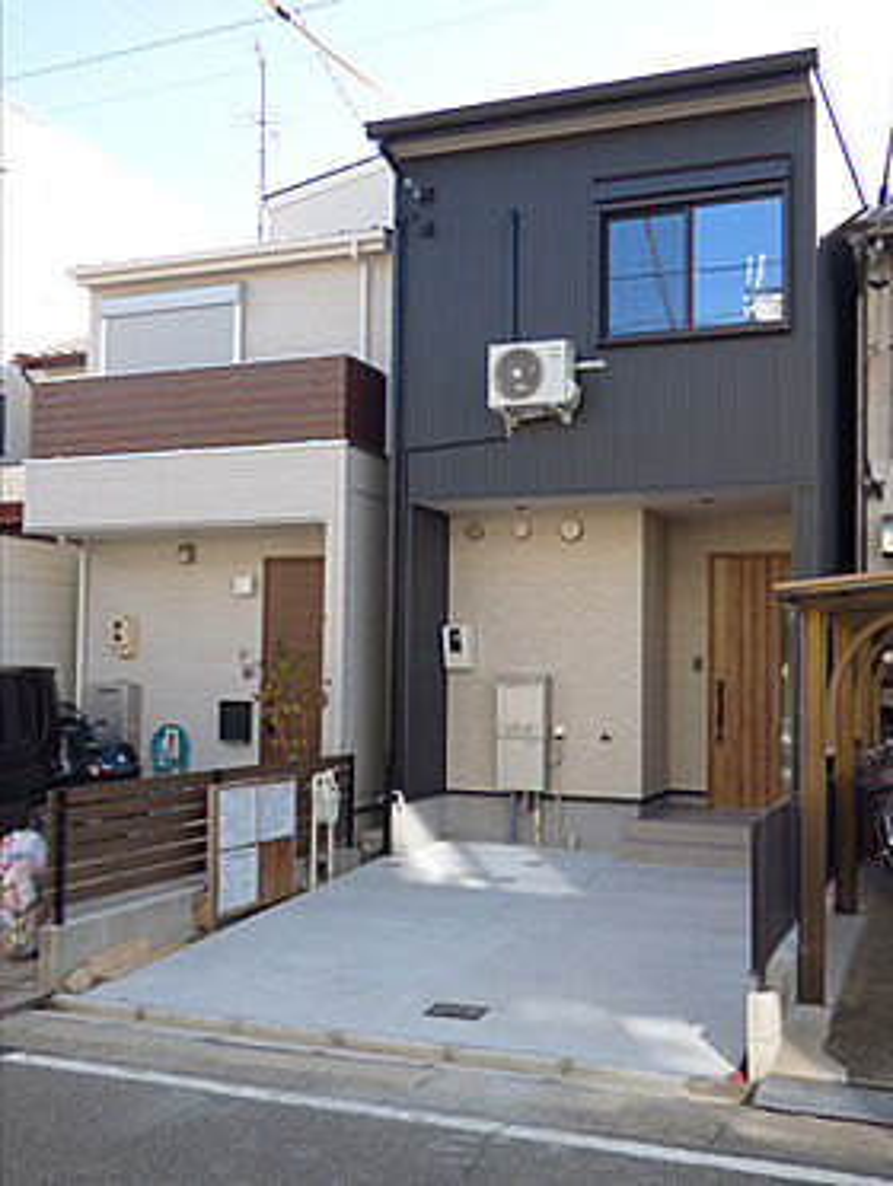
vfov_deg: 48.9
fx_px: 1304
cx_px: 446
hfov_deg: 37.8
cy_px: 593
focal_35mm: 38
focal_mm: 6.8
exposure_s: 1/250
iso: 100
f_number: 3.5
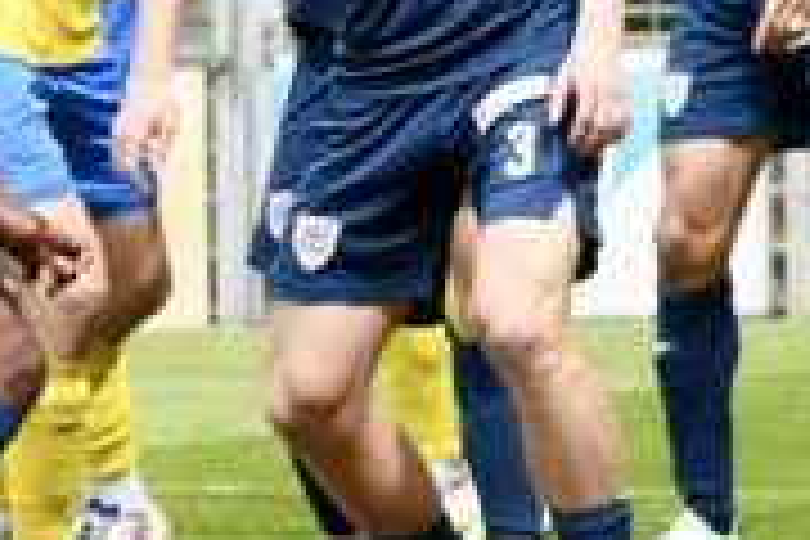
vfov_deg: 2.0
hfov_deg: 3.0
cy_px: -20
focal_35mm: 684
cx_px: 994
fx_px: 15389
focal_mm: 120
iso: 1250
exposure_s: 1/1600
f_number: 8
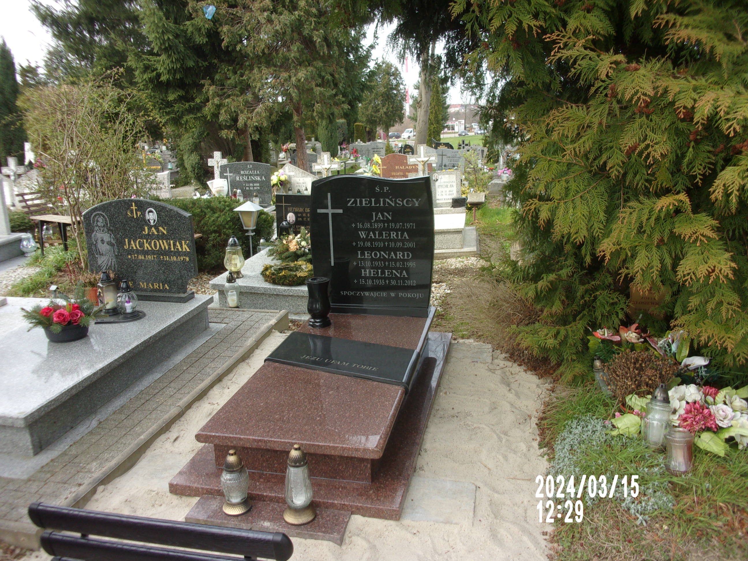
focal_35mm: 28
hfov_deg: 63.4
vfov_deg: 49.7
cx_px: 374
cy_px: 280
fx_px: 605
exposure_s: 1/150
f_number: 3.9
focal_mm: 5.1
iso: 80
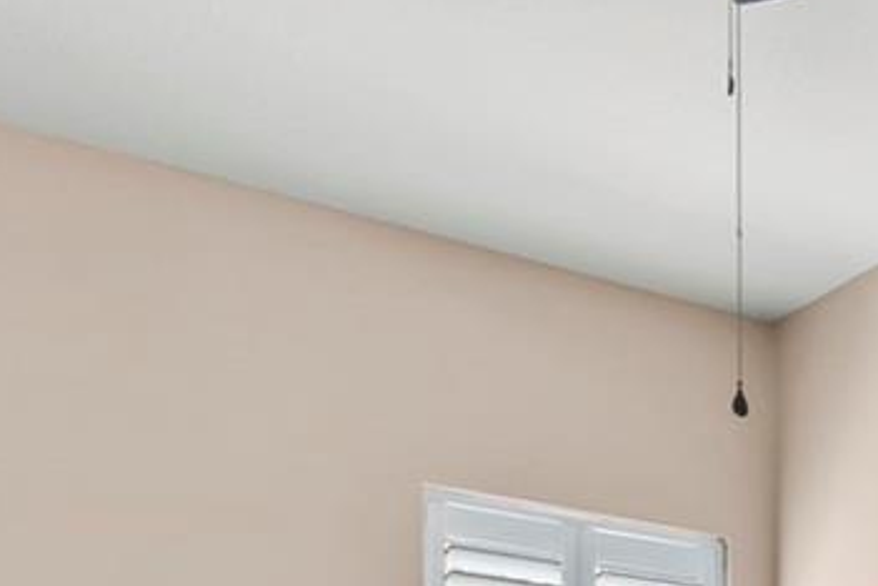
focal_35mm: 73
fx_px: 1780
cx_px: 908
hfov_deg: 26.1
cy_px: 1029
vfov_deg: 16.0
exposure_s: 1
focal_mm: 16
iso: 320
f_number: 9
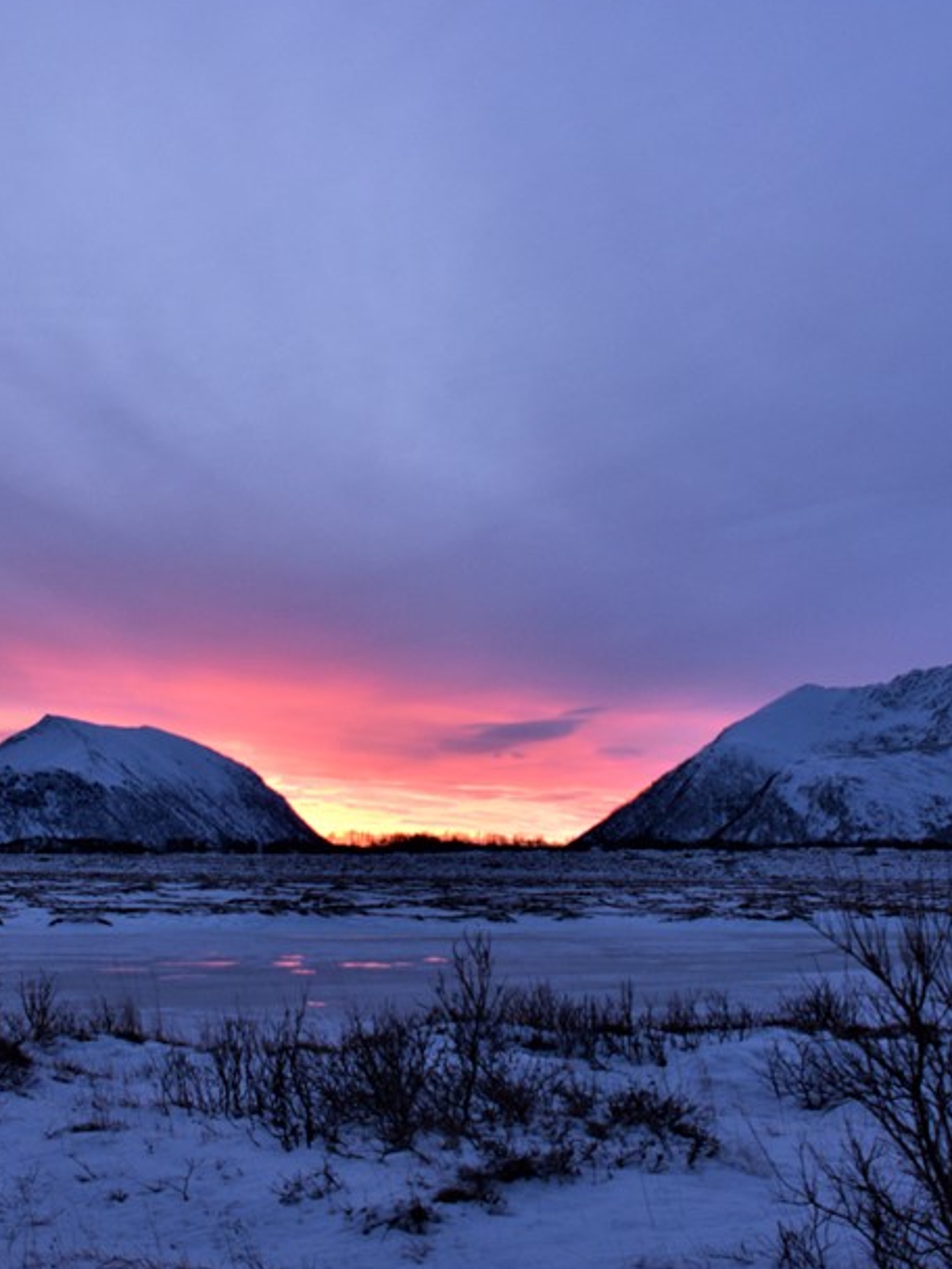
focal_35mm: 51
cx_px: 486
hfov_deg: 28.7
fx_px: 1863
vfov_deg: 37.6
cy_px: 683
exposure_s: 1/100
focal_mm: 21
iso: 800
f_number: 5
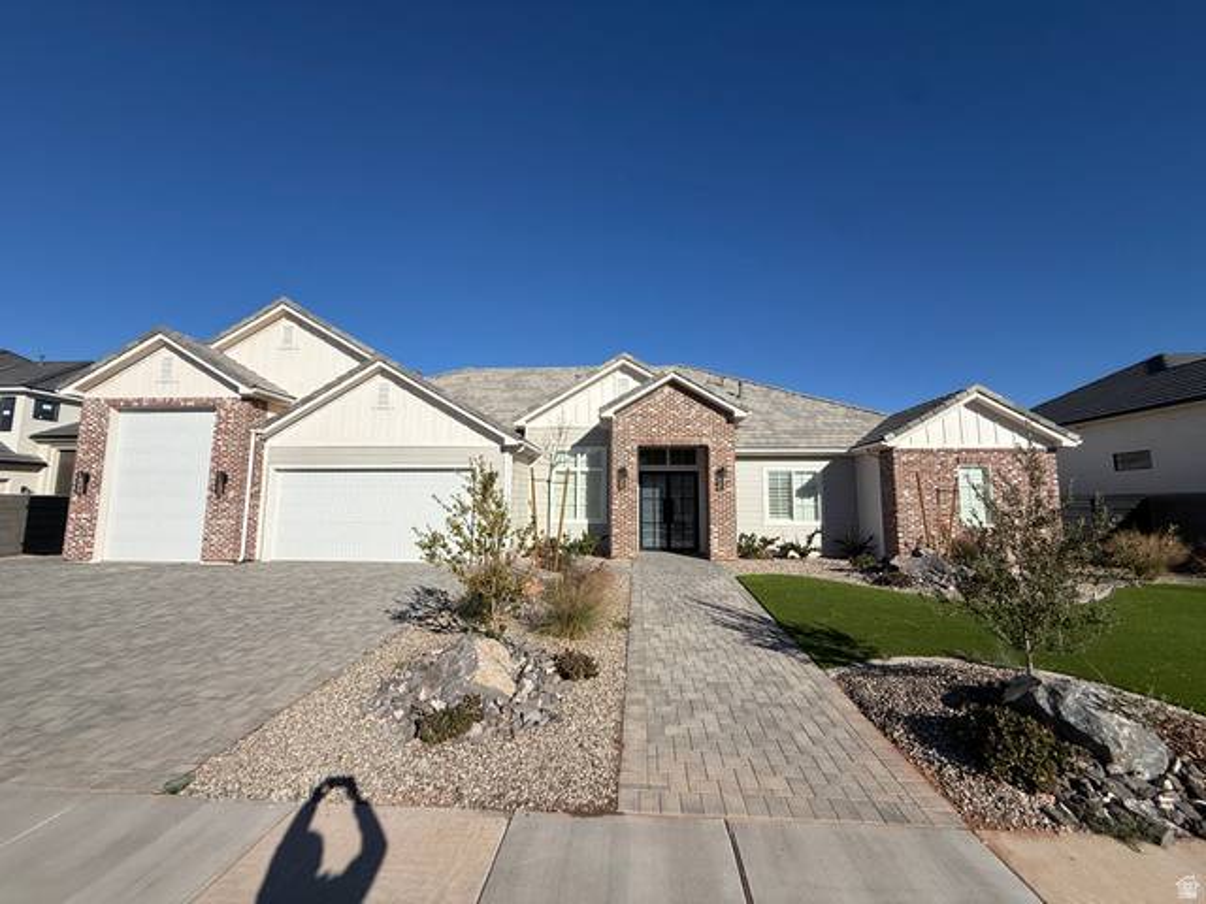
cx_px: 603
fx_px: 488
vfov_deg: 85.7
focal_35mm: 14
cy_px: 452
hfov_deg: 102.1
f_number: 2.2
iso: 50
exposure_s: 1/5155
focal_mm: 2.22
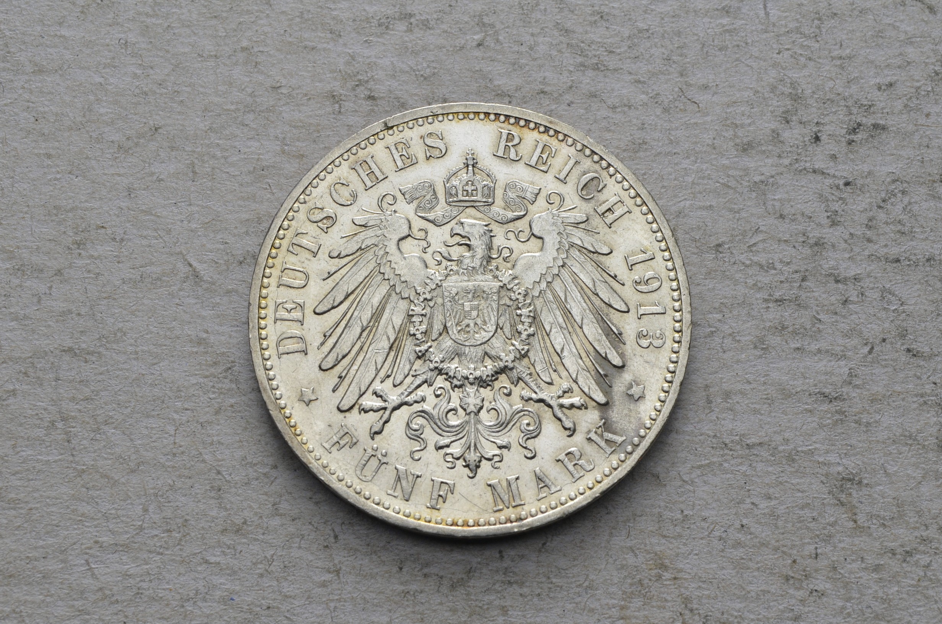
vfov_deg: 16.5
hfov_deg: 24.7
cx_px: 471
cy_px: 312
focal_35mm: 82
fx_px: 2154
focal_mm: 55
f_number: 14
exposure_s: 1/250
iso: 400
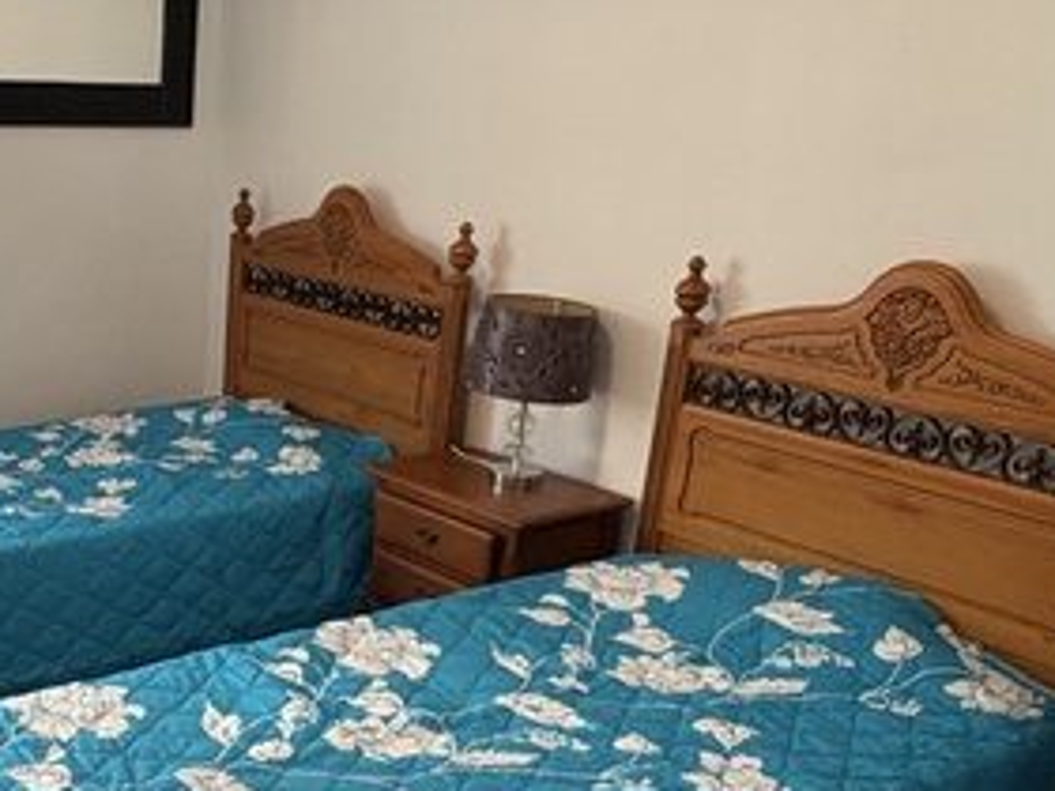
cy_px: 631
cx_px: 147
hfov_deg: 39.6
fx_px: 1371
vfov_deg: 31.4
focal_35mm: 45
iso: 400
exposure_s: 1/50
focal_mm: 2.22
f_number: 2.2
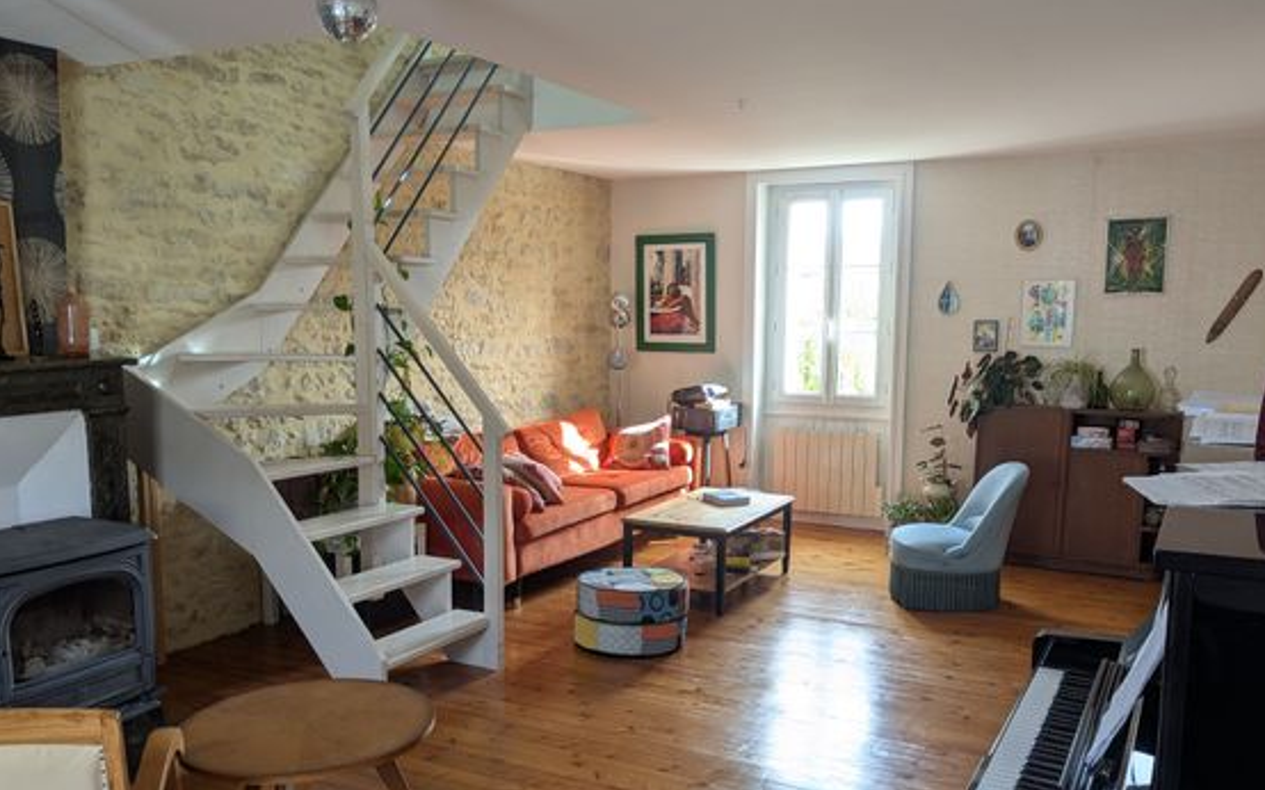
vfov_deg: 40.4
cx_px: 642
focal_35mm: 31
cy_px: 466
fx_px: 1069
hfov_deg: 61.2
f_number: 1.73
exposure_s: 1/50
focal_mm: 4.38
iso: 54
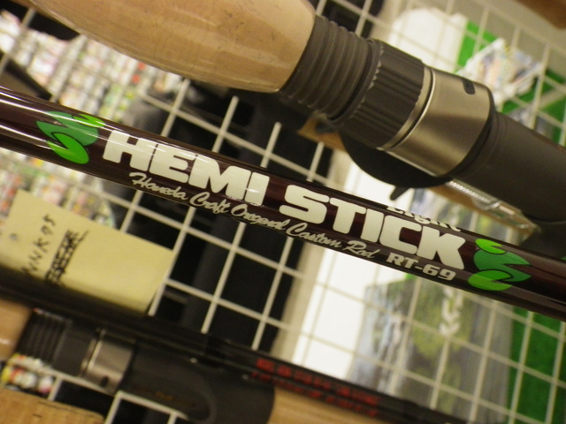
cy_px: 212
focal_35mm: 34
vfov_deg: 41.8
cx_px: 283
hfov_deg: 54.0
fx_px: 556
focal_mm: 6.1
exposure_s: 1/50
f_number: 3.8
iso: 500
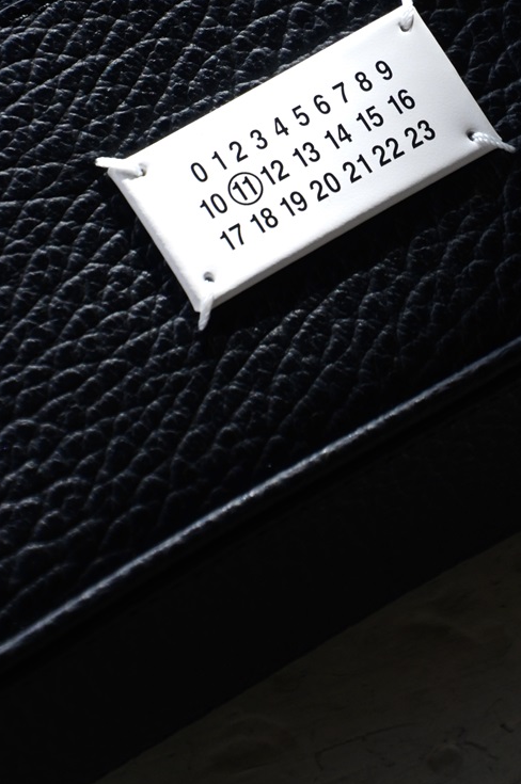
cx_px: 346
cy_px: 149
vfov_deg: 12.8
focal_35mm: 160
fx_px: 3483
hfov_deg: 8.5
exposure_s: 1/160
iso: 250
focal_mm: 52
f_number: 5
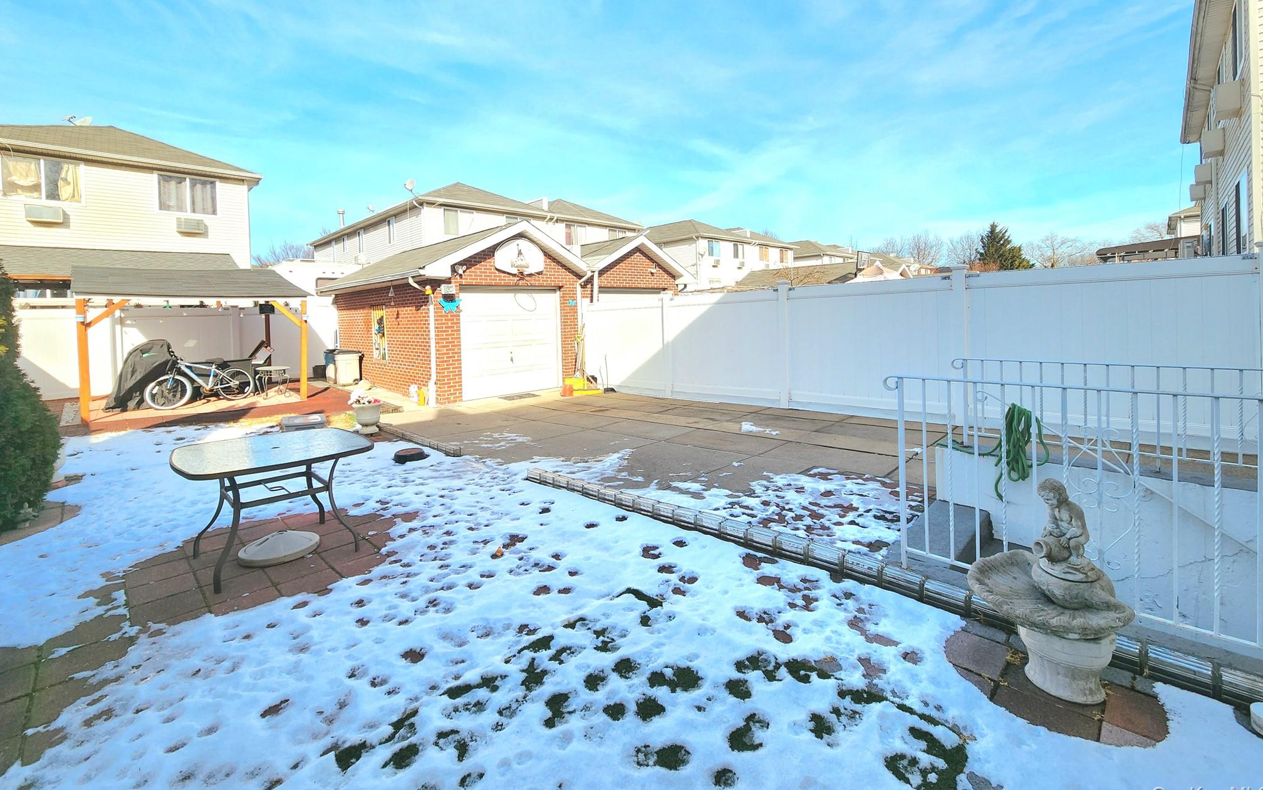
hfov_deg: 105.3
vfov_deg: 78.0
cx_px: 637
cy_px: 328
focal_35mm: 14
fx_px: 482
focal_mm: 2.2
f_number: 2.2
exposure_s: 1/1111
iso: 50
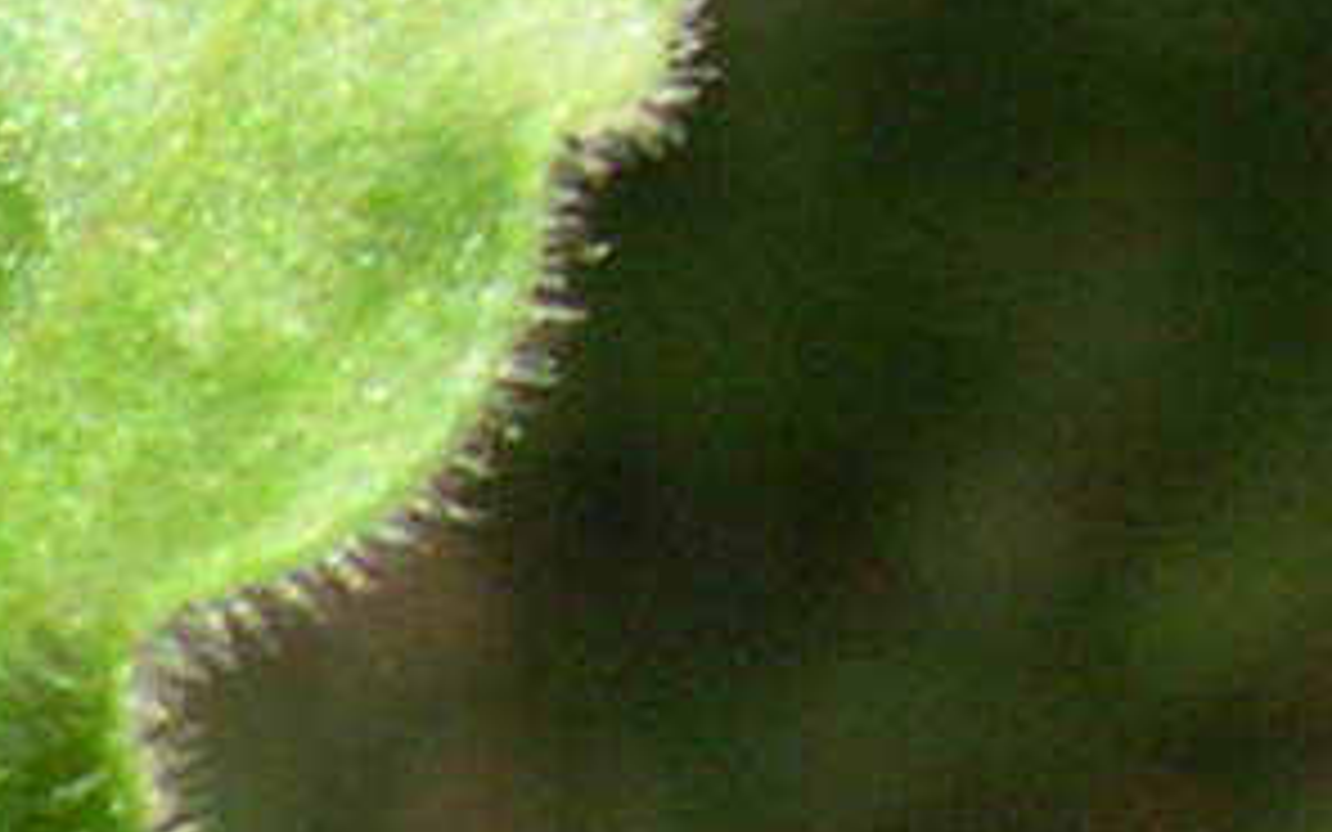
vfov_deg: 4.1
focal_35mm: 309
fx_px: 11217
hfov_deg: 6.5
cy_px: 2716
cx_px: -1881
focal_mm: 8
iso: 100
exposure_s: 1/95
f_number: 7.6
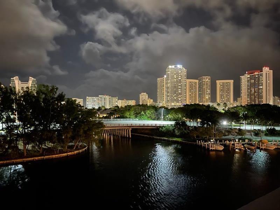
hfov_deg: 67.3
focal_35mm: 26
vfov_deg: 53.1
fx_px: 210
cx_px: 140
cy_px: 105
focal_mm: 5.1
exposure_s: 1/5
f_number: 1.6
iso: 1250
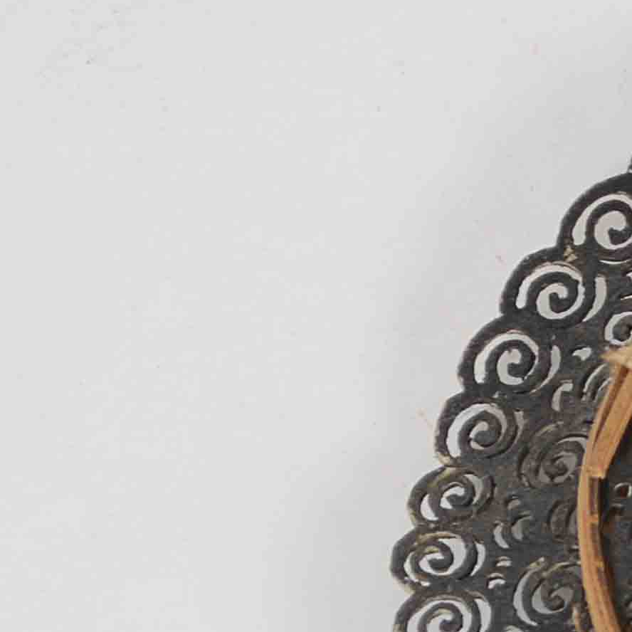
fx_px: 8022
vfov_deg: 4.5
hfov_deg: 4.4
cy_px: 863
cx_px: 1395
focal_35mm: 388
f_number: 8
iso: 100
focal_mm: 55
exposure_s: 1/80
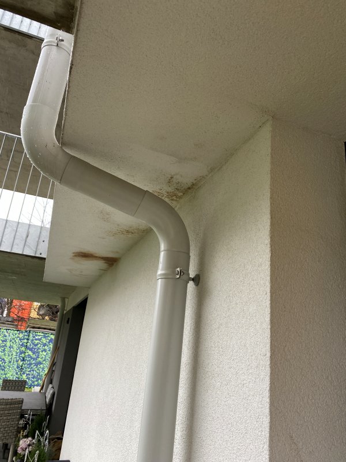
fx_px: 347
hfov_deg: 53.1
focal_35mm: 26
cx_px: 173
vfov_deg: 67.3
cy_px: 231
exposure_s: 1/100
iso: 80
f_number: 1.8
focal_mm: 4.25
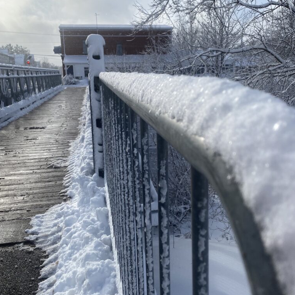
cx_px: 147
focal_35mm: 31
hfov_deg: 52.5
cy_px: 129
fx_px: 299
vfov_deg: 52.4
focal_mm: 4.25
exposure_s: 1/4608
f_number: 1.8
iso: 32
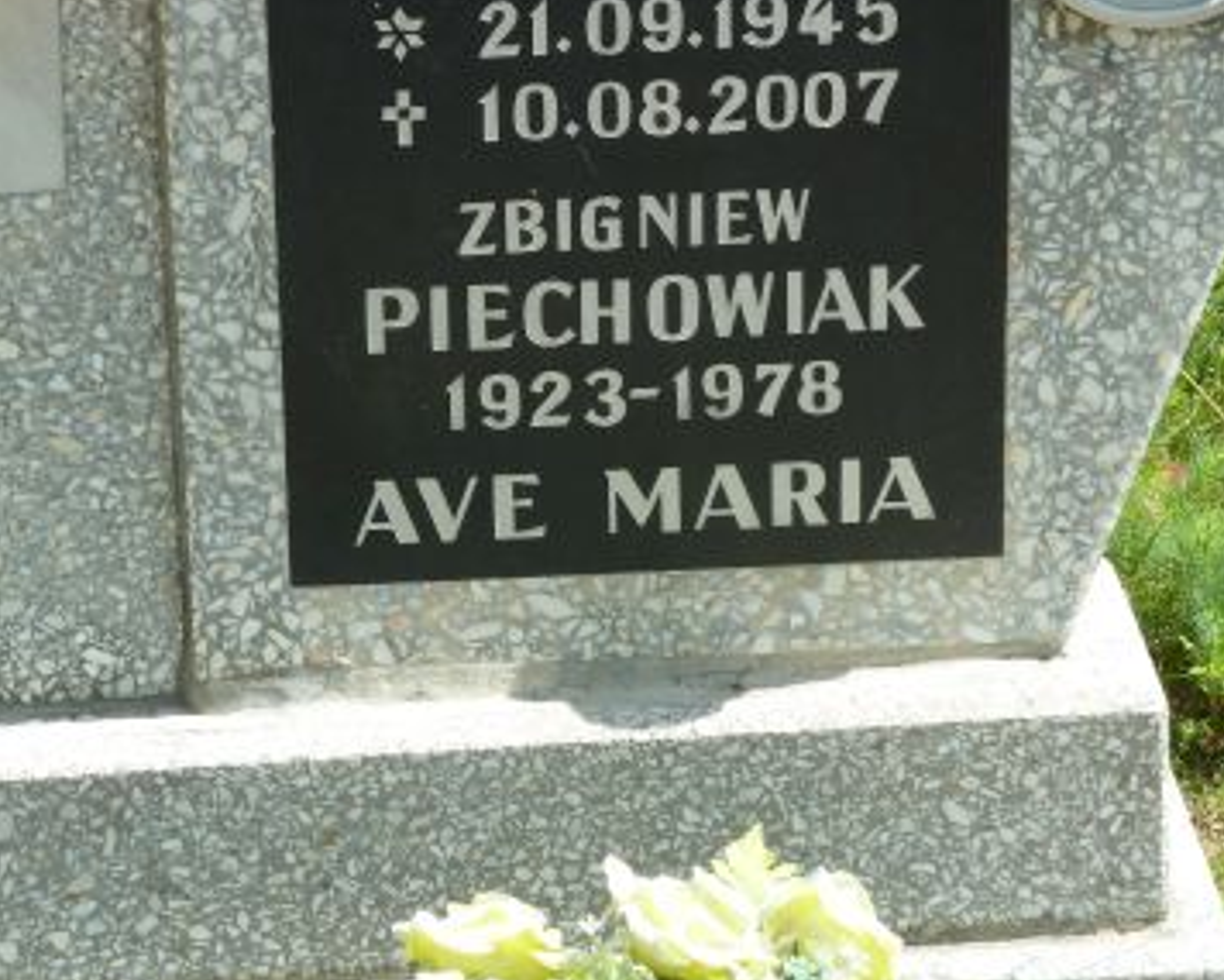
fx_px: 5290
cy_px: 189
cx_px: 612
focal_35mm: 146
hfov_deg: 13.2
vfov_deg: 10.5
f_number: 4.4
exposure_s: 1/250
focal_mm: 18.2
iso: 80
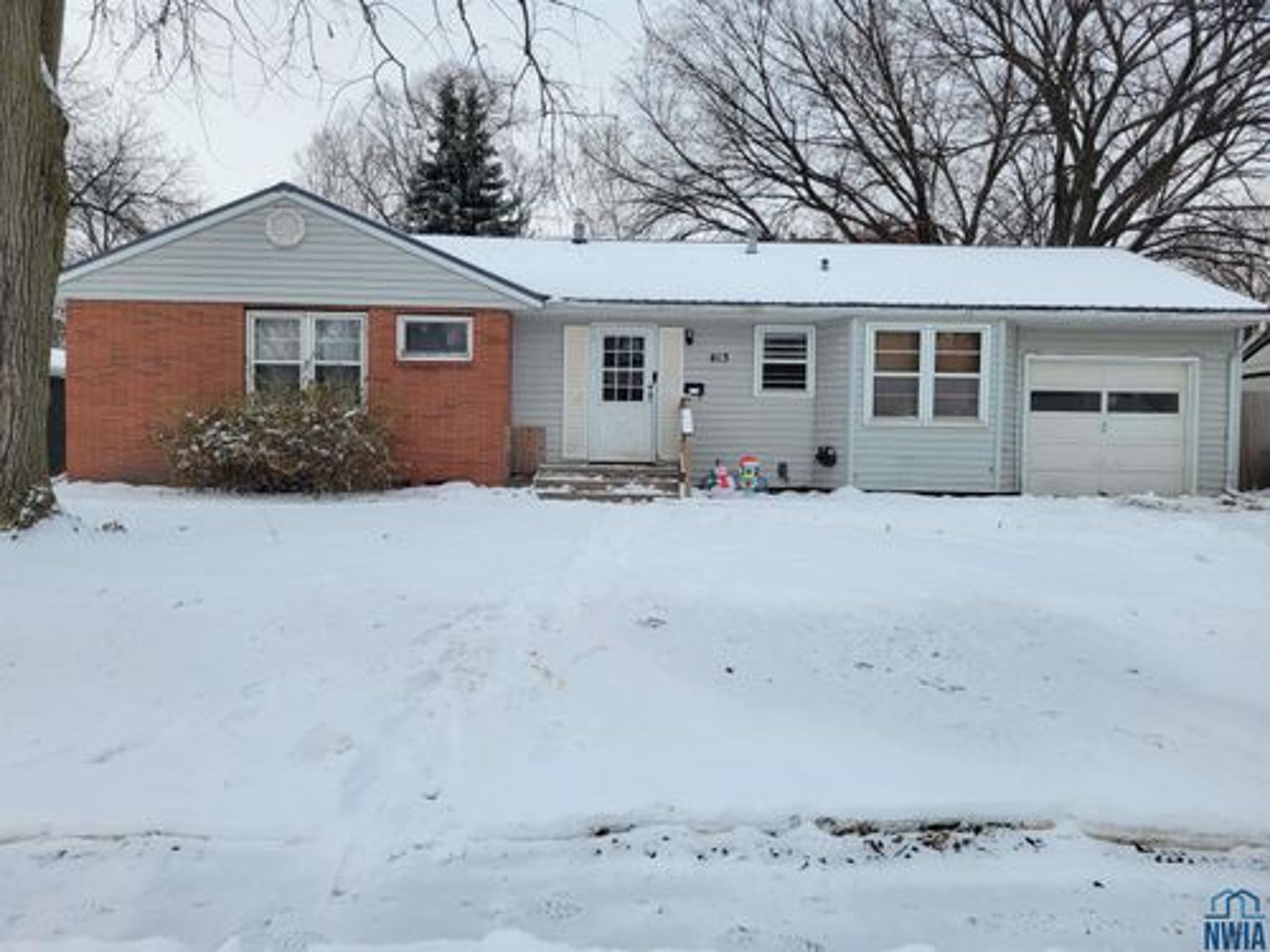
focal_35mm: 26
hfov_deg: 67.3
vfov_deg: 53.1
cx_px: 635
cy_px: 476
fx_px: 954
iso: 40
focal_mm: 5.4
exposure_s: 1/1704
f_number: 1.8
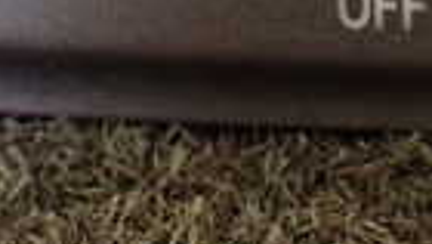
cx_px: 426
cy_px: -176
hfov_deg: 15.1
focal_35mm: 140
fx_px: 1605
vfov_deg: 8.4
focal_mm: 5.4
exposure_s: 1/50
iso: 800
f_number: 2.3
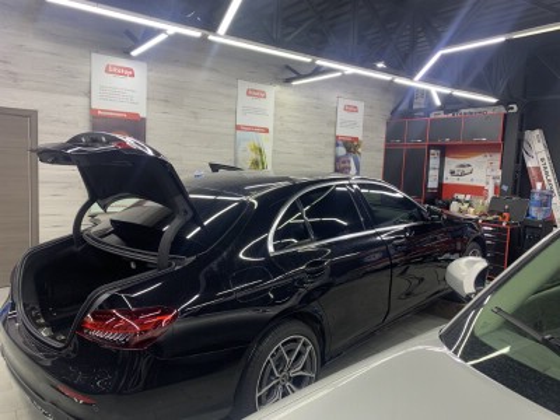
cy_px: 210
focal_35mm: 26
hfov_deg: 67.3
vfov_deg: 53.1
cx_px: 280
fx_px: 421
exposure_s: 1/50
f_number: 1.8
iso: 50
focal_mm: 4.25
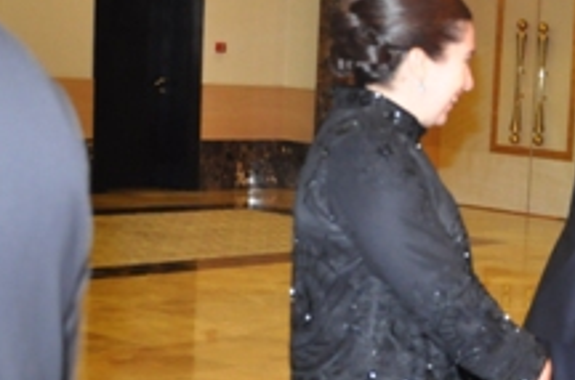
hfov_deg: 19.5
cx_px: 823
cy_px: 264
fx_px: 1490
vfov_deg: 14.5
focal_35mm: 93
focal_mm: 21
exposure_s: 1/60
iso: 1250
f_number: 4.5
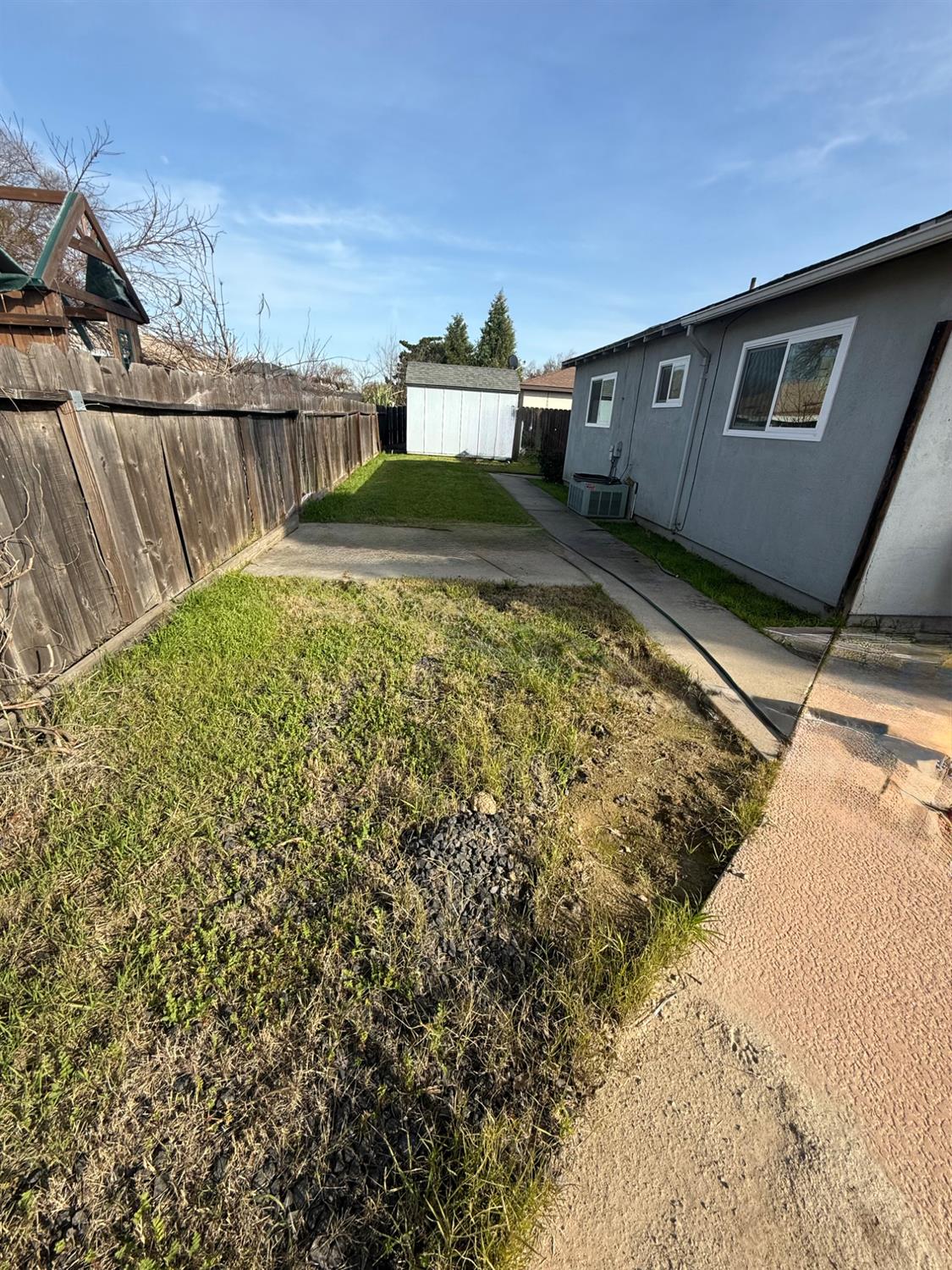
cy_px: 635
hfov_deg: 85.7
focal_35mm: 14
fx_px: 513
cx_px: 476
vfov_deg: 102.1
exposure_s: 1/955
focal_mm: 2.22
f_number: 2.2
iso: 50
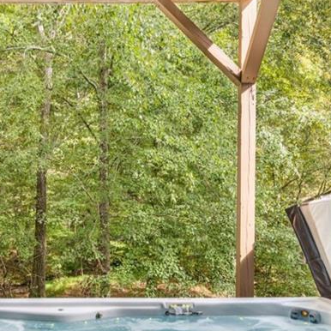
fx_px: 389
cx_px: 110
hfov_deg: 45.3
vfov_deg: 45.4
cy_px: 218
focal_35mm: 36
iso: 100
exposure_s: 1/25
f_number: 5.6
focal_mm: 16
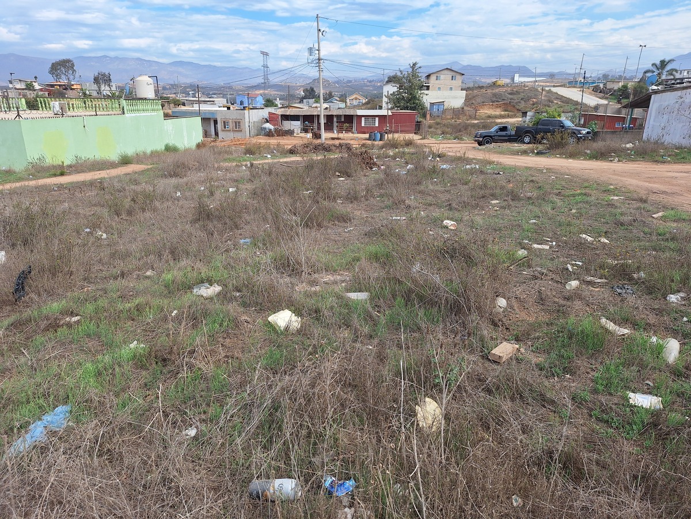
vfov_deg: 58.9
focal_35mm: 23
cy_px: 260
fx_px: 459
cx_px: 346
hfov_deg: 73.9
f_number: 1.8
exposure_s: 1/2500
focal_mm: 5.54
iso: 40
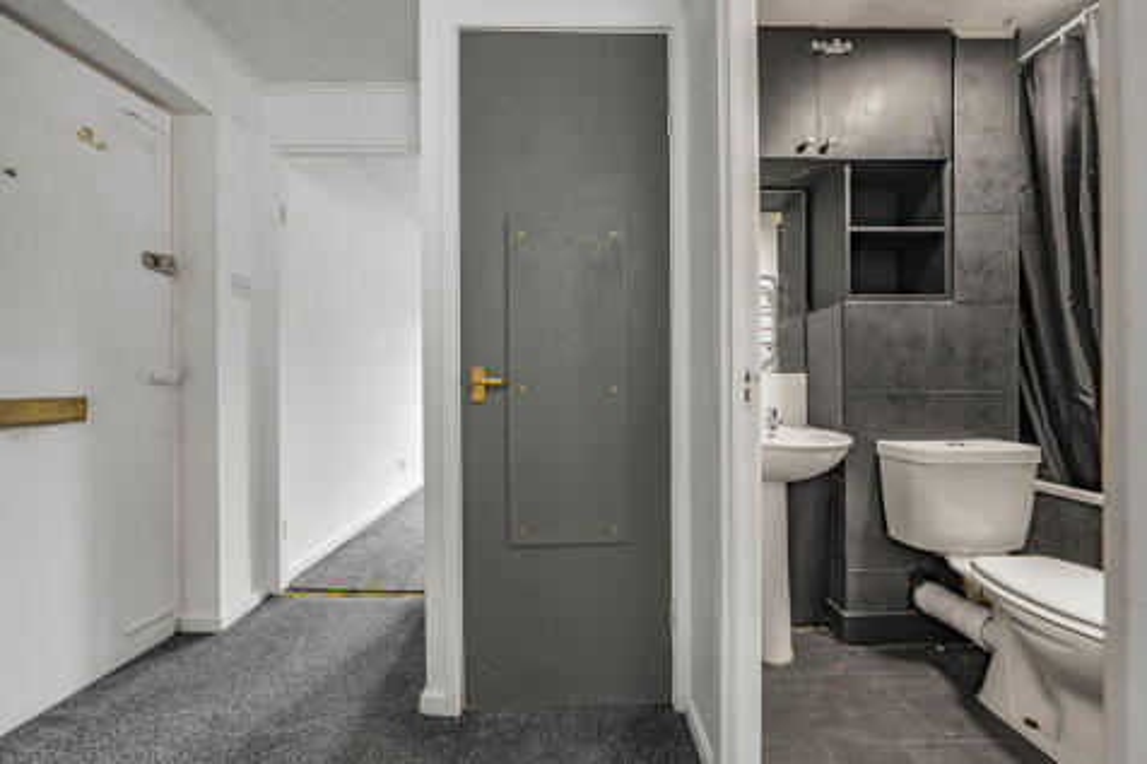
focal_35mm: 12
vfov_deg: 90.0
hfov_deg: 112.6
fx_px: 382
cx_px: 574
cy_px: 382
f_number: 9
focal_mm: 12
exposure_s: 1/4
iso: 320
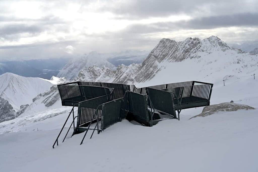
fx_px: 258
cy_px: 86
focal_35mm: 36
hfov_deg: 53.1
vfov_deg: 36.8
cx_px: 129
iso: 100
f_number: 9
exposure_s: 1/500
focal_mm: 36
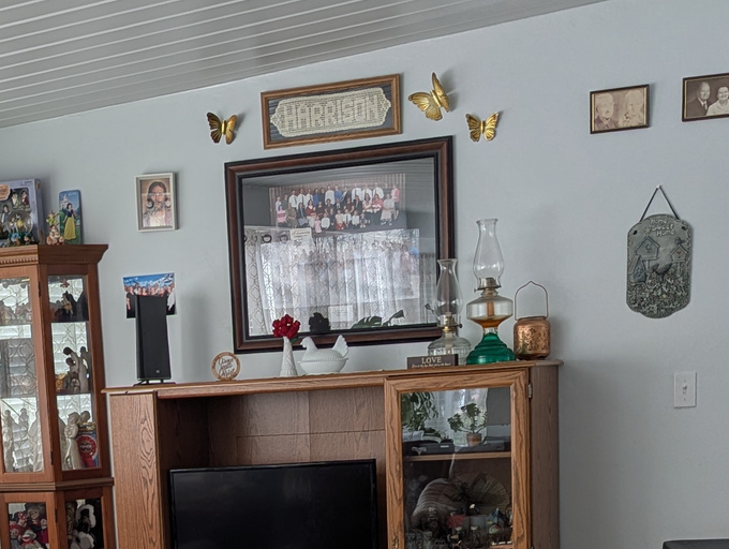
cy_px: 669
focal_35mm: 72
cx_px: 172
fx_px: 1518
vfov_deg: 19.3
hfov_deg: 26.6
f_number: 1.85
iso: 42
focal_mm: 6.81
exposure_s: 1/253
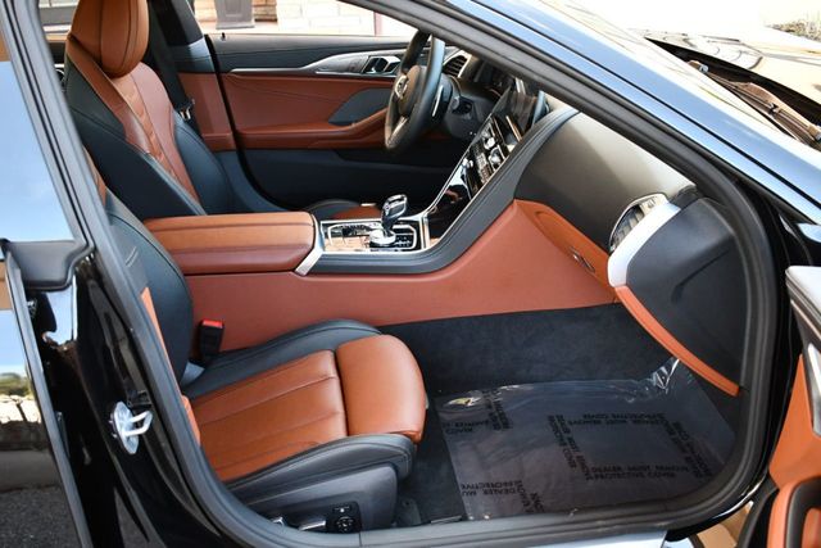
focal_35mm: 36
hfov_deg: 53.1
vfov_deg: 36.9
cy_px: 274
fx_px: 821
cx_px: 410
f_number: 3.5
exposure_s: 1/160
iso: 800
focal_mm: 18
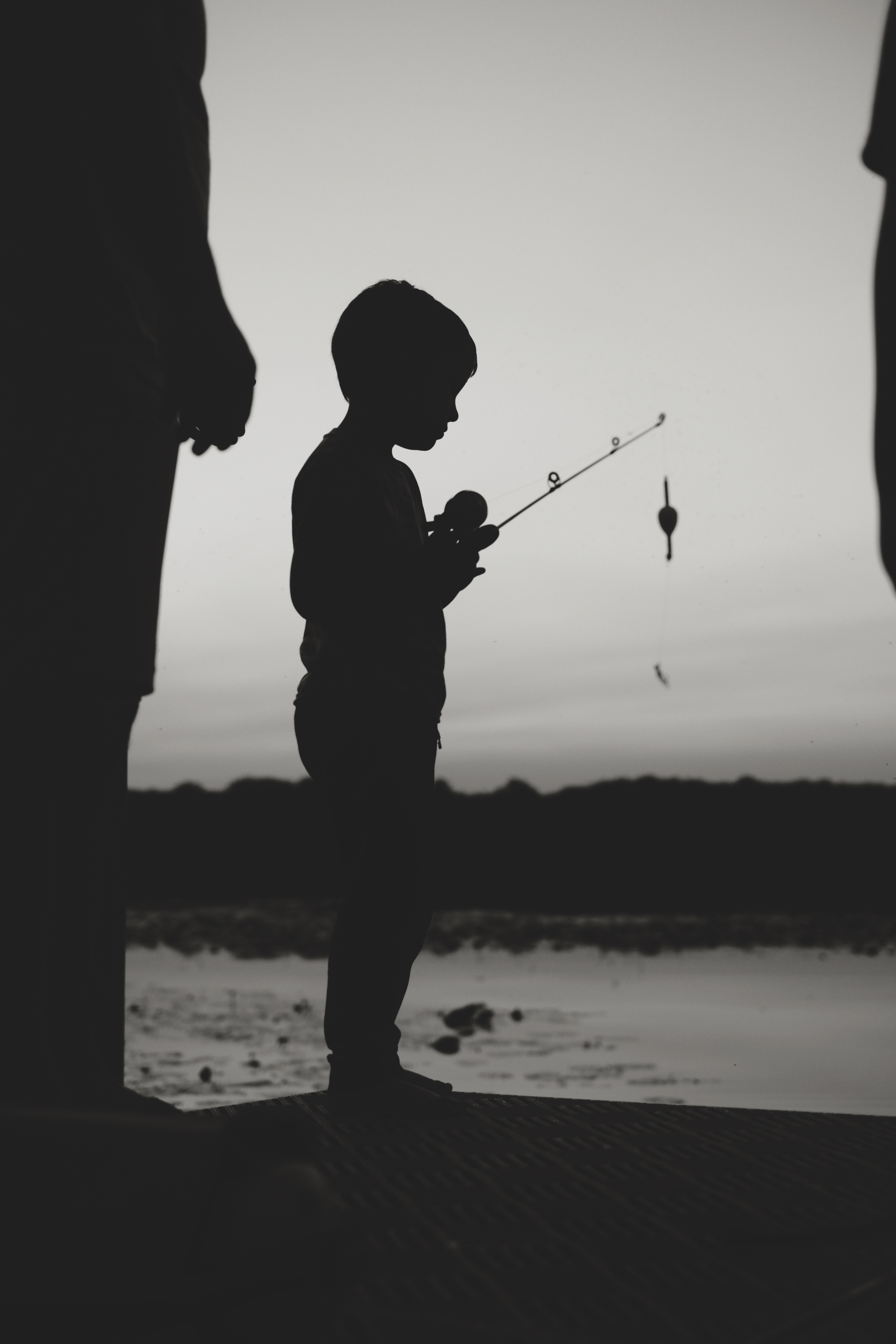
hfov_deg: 25.5
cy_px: 672
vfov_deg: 37.5
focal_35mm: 53
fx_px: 1979
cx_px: 448
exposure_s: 1/950
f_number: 2
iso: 250
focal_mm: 35
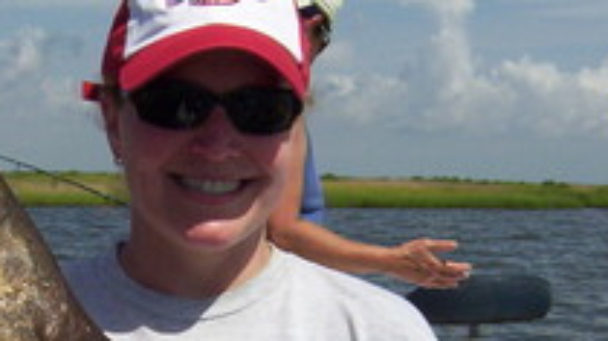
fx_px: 1209
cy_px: 413
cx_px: 153
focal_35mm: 75
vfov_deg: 15.5
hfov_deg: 27.8
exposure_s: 1/1613
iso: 100
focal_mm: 5.54
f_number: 5.24
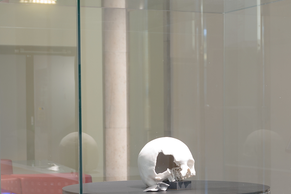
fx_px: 857
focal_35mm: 106
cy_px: 169
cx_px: 185
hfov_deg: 19.2
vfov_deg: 12.8
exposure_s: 1/2.5
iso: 200
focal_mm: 31
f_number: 5
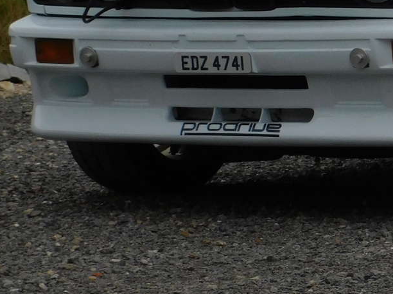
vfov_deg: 3.9
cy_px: 0
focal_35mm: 376
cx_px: 566
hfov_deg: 5.2
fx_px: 4269
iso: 125
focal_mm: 20.3
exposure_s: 1/640
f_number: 4.8
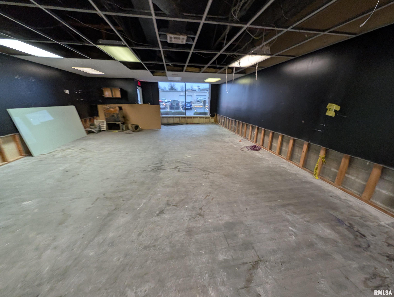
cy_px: 148
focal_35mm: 12
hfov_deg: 110.5
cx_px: 197
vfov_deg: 94.6
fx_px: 137
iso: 76
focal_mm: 2.23
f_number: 1.95
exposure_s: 1/60
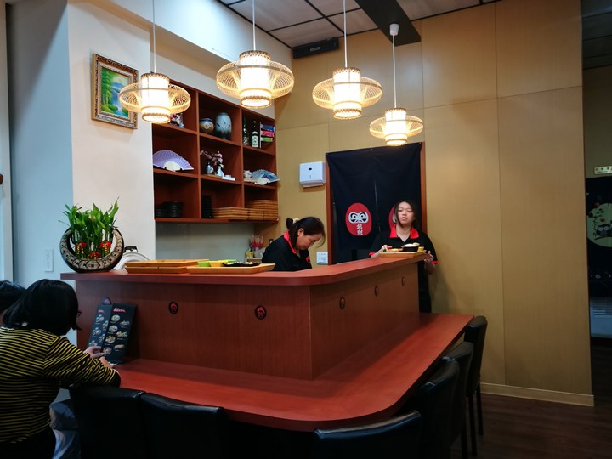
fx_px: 477
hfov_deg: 65.3
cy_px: 230
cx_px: 306
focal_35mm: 27
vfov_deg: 51.4
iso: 200
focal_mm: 4.5
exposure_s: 1/30
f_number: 2.2
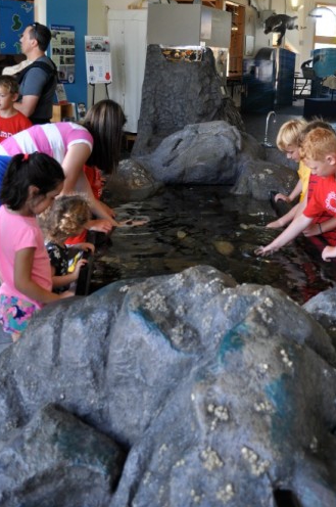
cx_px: 225
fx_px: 520
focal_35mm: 37
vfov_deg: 51.0
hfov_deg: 35.5
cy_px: 169
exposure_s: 1/60
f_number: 4
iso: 450
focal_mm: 18
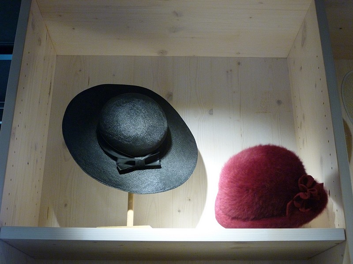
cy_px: 132
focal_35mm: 48
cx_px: 176
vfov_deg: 30.3
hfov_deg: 39.7
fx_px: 489
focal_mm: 8.6
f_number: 4
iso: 400
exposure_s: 1/50
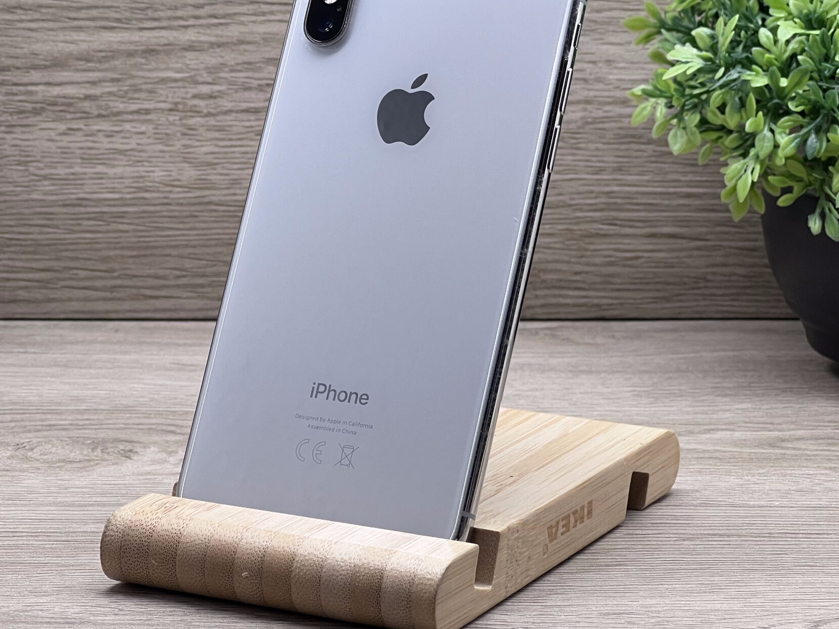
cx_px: 376
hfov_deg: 16.5
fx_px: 2884
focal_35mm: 119
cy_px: 187
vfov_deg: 12.4
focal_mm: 9
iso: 80
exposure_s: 1/100
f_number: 2.8
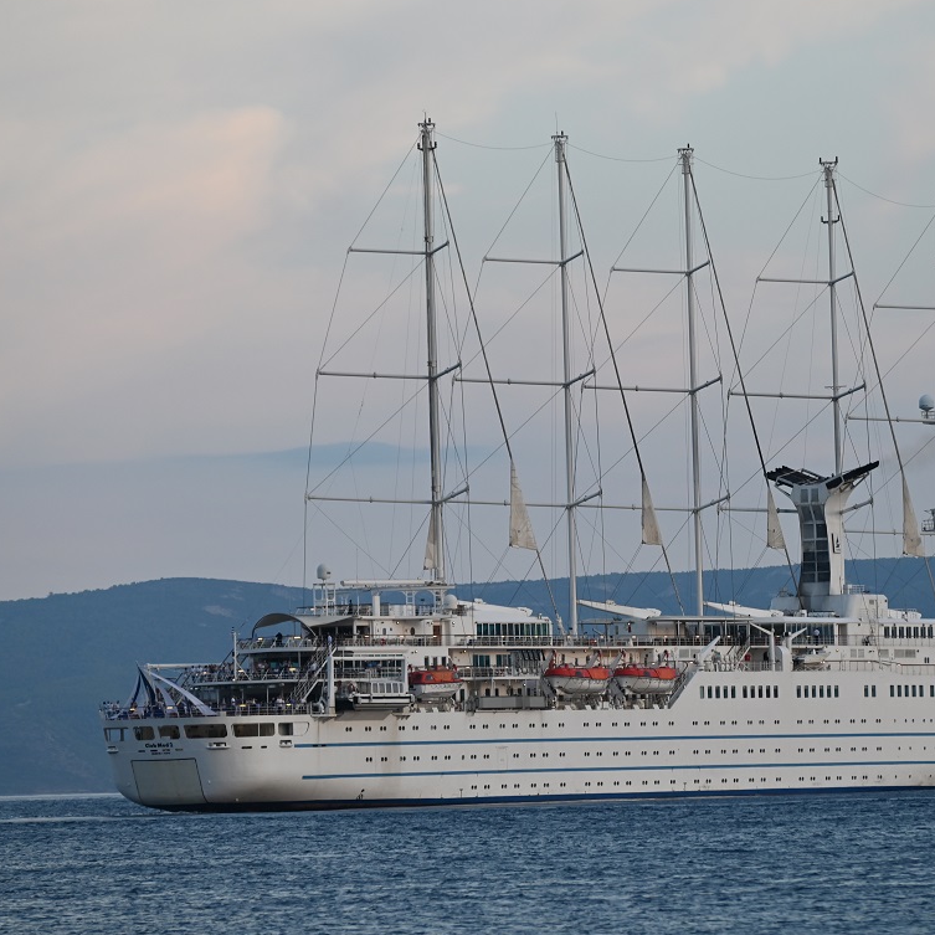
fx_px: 8068
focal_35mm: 264
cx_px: 574
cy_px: 420
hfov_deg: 6.6
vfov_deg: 6.6
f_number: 5
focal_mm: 180
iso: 400
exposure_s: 1/800
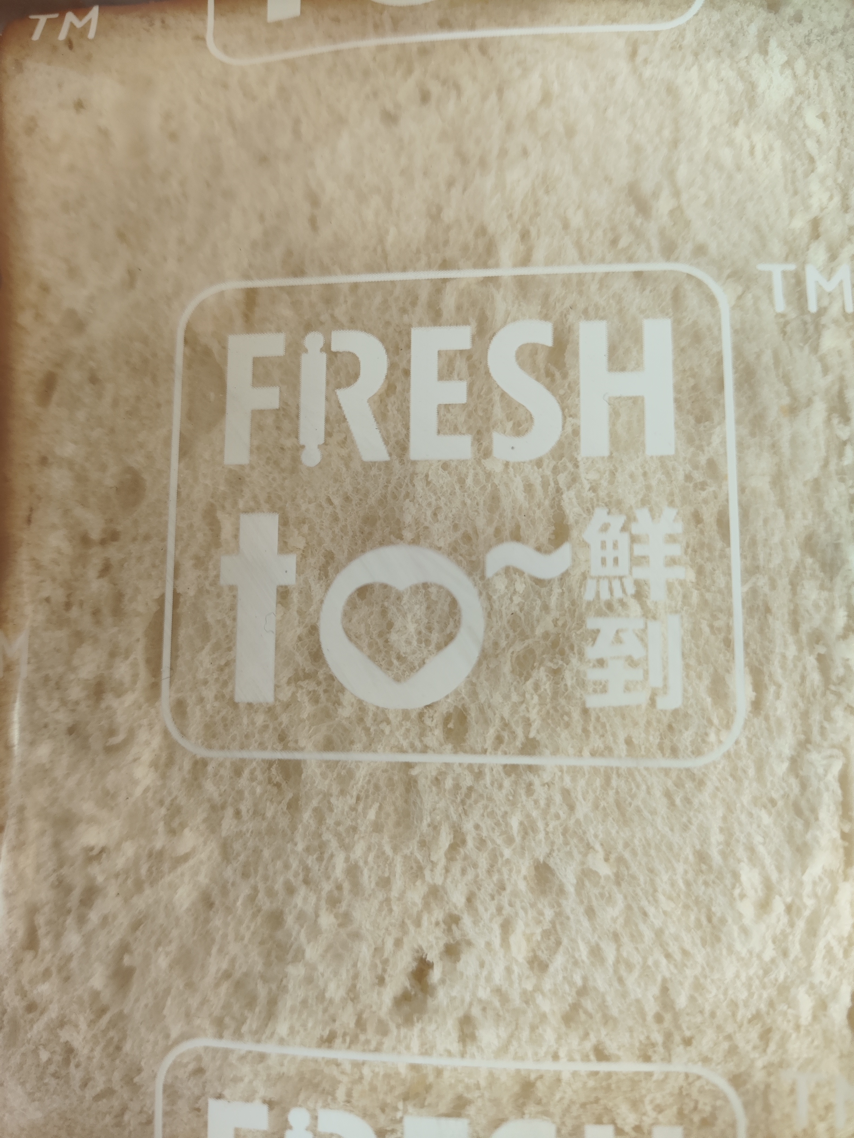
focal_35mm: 25
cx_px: 427
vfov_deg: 69.4
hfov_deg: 54.9
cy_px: 569
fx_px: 822
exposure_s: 1/100
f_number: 1.79
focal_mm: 4.71
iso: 65
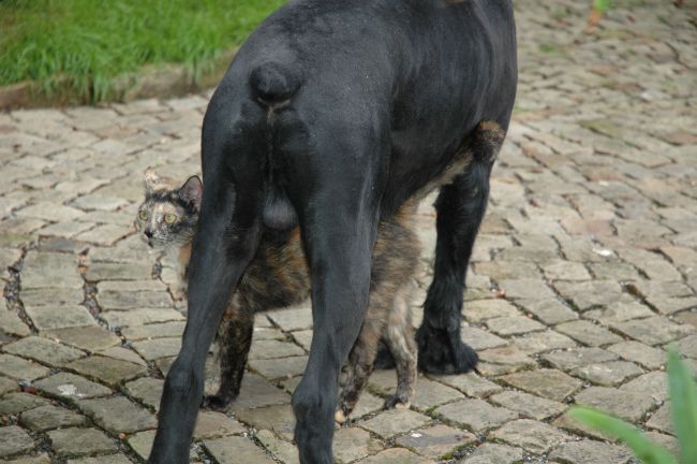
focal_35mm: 105
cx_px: 348
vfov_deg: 13.0
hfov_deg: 19.5
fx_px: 2031
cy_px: 232
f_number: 4.5
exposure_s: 1/250
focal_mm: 70
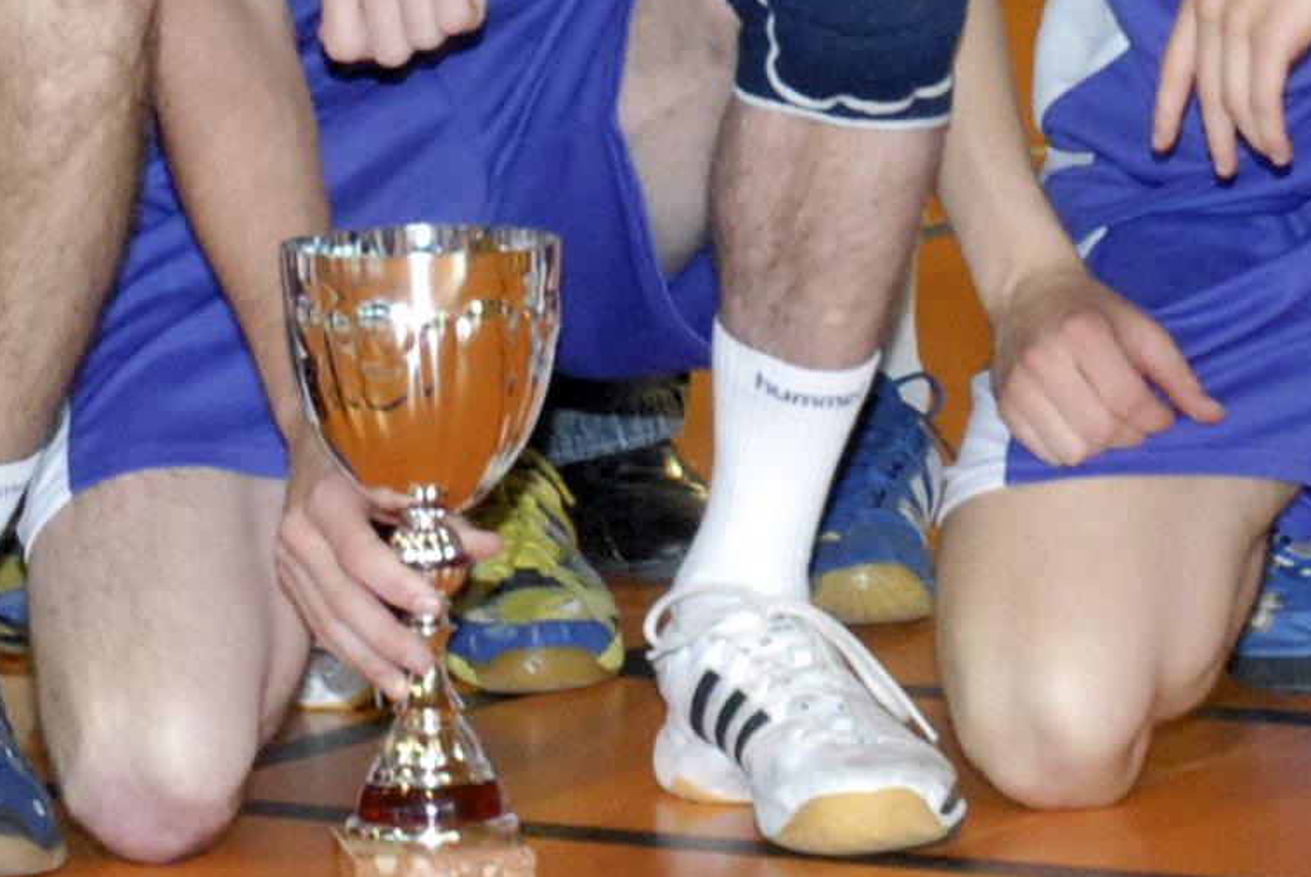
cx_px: 878
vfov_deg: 5.2
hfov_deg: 7.9
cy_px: -782
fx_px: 9512
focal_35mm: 261
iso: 1000
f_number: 7.1
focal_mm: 34
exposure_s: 1/60
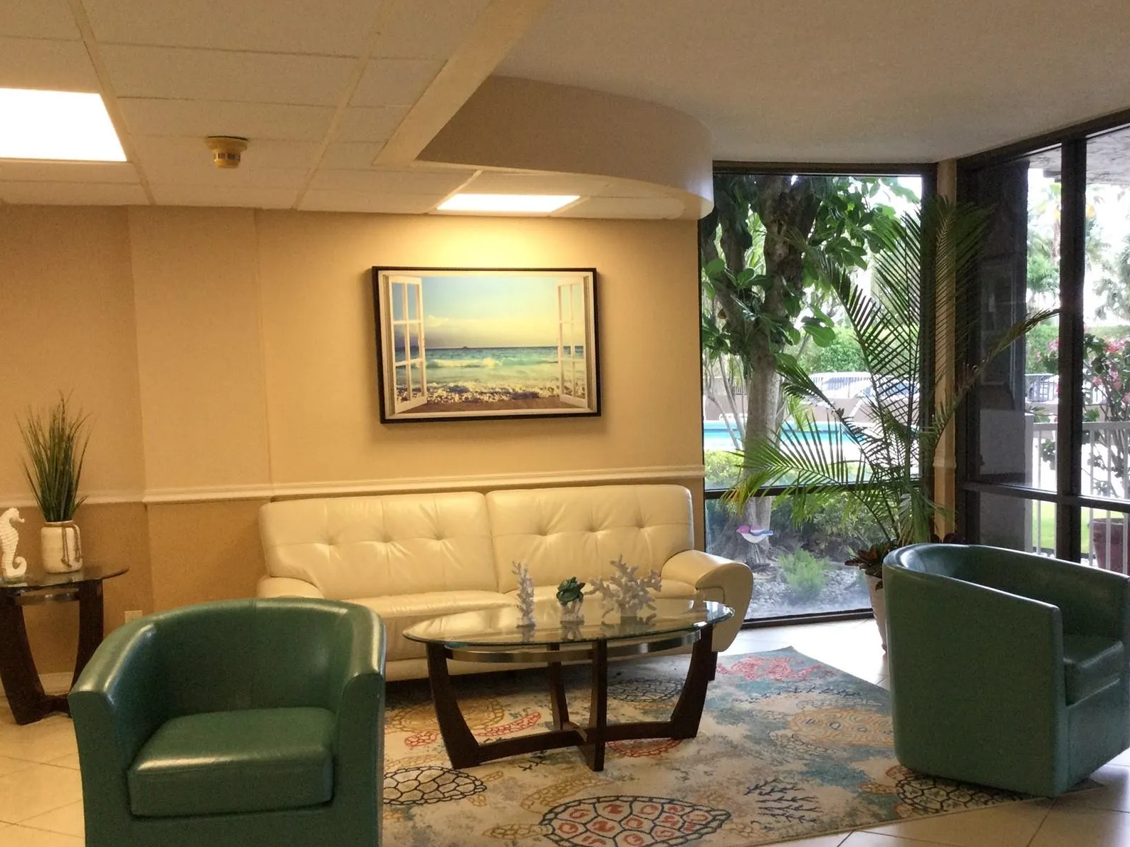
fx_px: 1306
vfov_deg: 35.8
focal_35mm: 40
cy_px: 506
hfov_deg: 46.6
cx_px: 663
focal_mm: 3.3
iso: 25
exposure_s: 1/30
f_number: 2.4
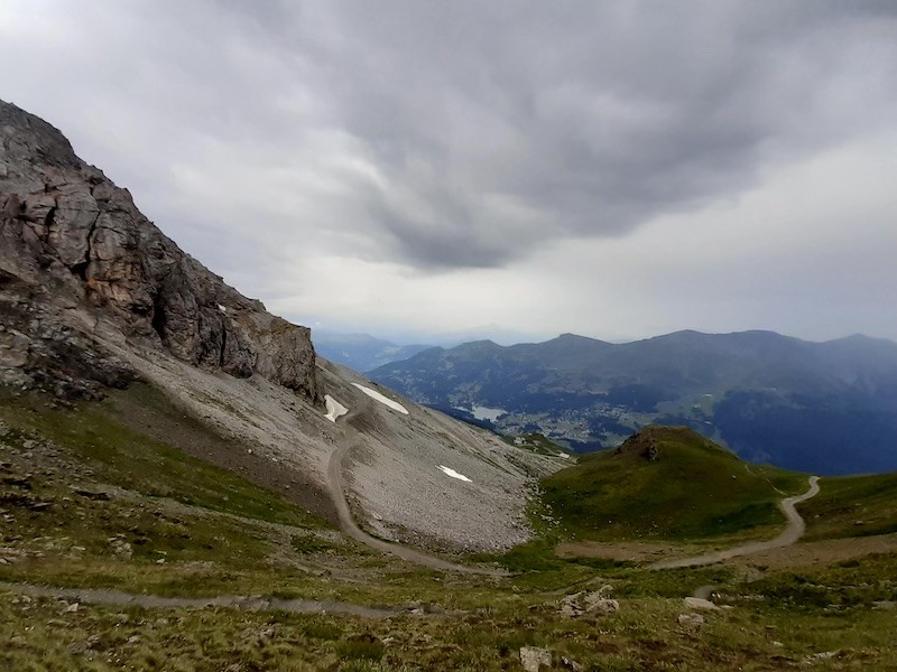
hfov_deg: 106.2
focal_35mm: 13
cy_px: 336
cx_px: 448
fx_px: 337
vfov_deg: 89.9
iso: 40
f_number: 2.2
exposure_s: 1/1208
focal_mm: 1.13
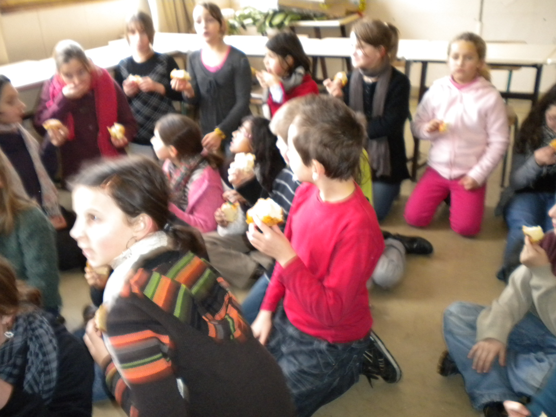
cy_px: 208
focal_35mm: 35
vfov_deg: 40.7
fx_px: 562
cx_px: 278
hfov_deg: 52.6
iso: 400
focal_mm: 6.3
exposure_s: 1/30
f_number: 3.1
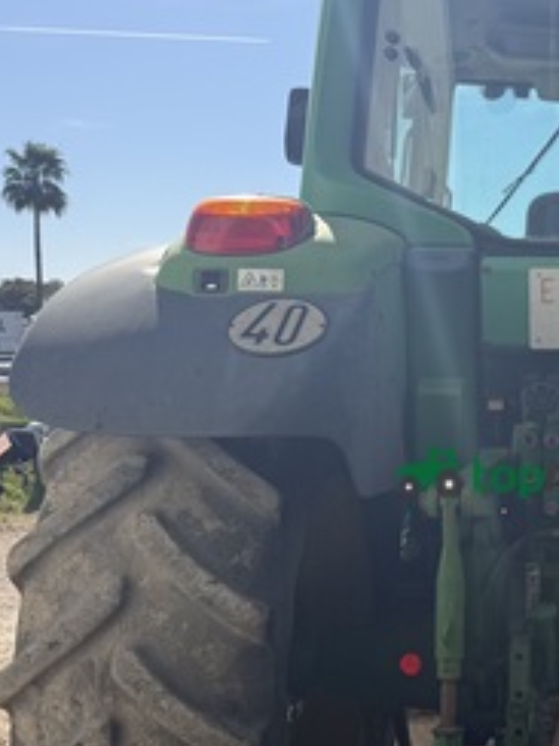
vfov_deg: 35.3
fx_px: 1163
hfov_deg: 25.0
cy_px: 474
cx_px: 628
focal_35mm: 54
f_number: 1.78
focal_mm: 6.76
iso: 80
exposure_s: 1/4673
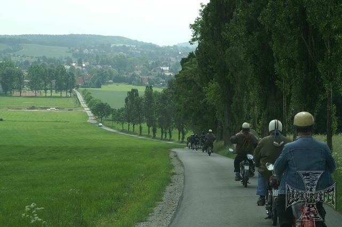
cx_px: 171
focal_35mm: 90
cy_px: 114
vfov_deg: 15.2
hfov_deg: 22.6
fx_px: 855
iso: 200
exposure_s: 1/350
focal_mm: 60
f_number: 9.5
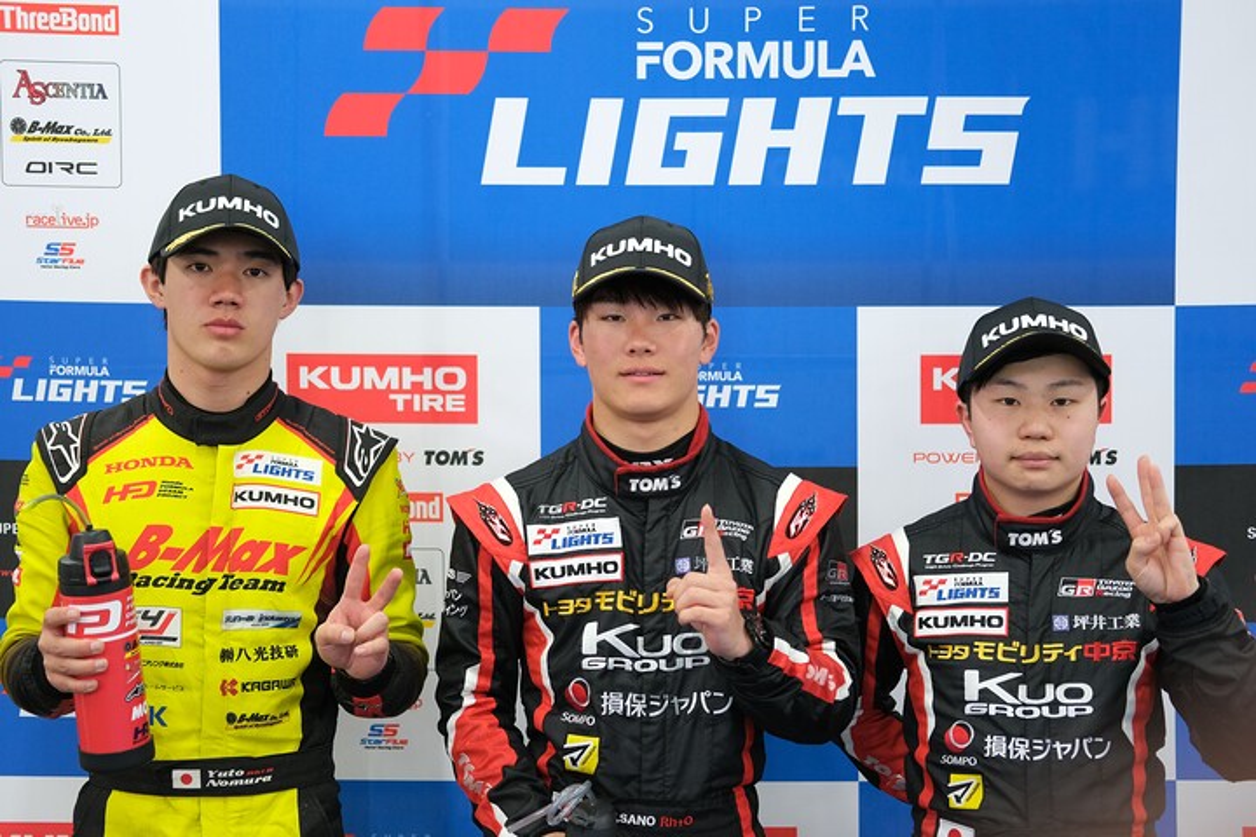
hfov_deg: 37.5
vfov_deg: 25.5
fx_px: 1849
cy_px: 418
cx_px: 628
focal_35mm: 53
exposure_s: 1/250
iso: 640
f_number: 2
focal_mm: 35
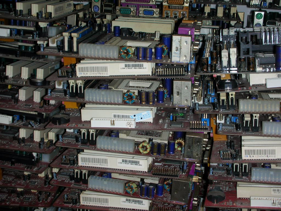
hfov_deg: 31.7
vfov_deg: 24.0
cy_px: 106
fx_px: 495
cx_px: 140
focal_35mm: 61
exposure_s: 1/120
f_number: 4
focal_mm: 10.1
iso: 50
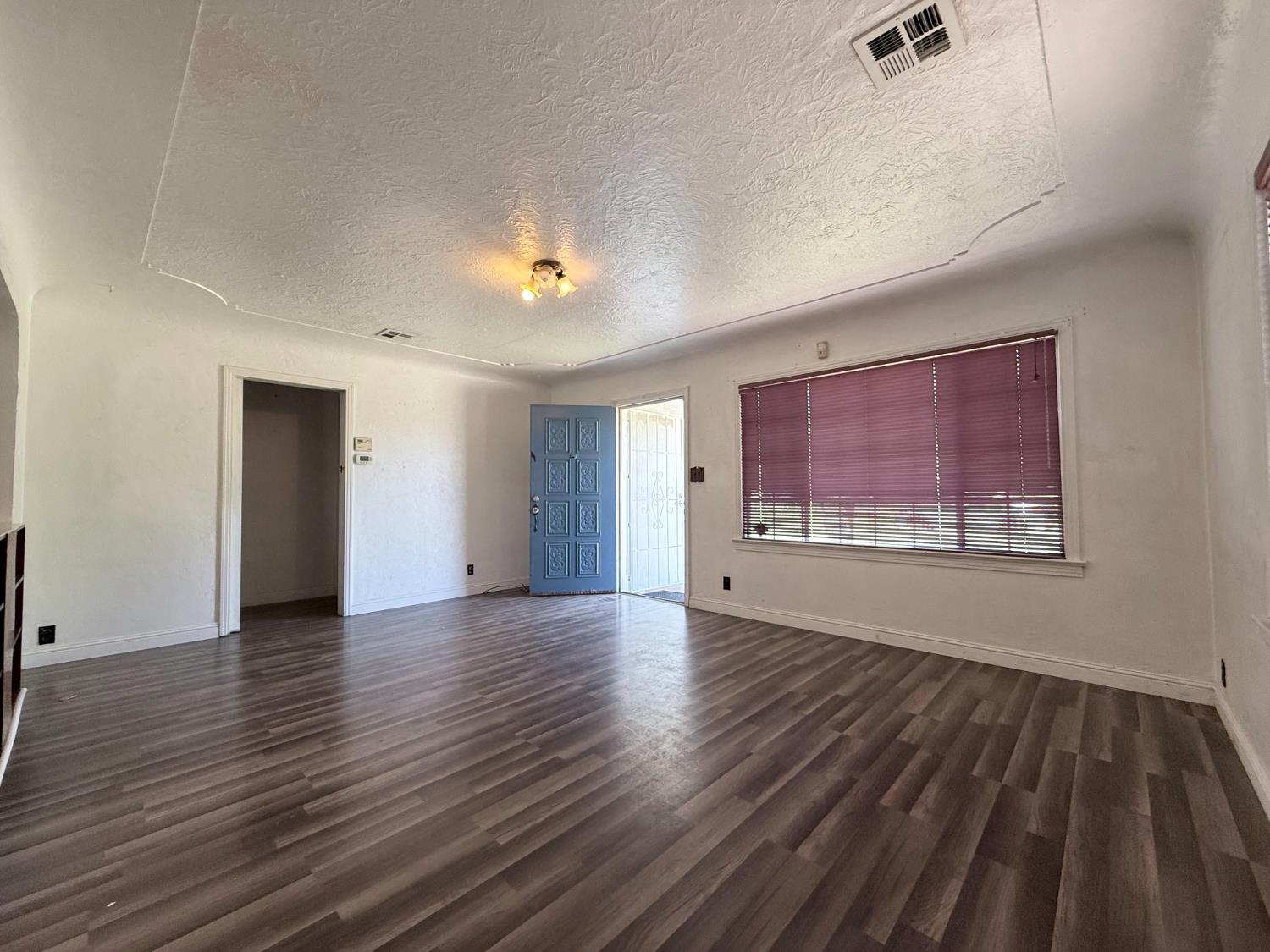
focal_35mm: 14
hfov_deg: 102.1
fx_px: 514
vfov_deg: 85.7
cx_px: 635
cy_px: 476
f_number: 2.2
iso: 160
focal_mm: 2.22
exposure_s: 1/120
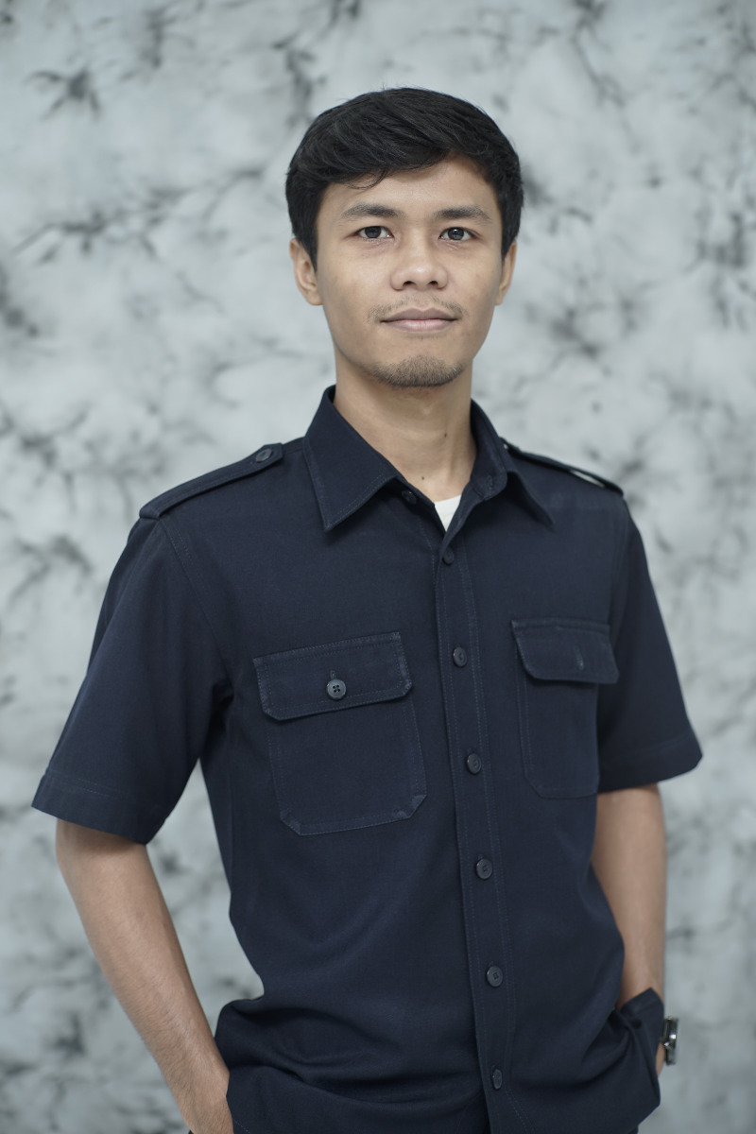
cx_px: 378
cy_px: 567
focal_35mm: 50
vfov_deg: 39.6
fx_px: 1575
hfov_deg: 27.0
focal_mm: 50
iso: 160
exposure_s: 1/30
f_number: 2.8
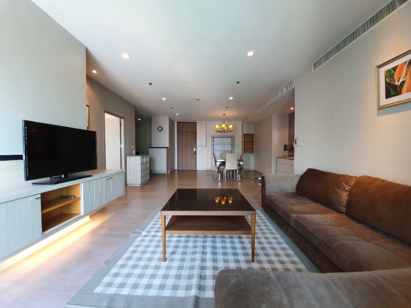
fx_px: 154
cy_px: 154
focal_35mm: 13
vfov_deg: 89.9
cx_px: 206
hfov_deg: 106.2
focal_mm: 1.8
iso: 100
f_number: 2.2
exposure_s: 1/50
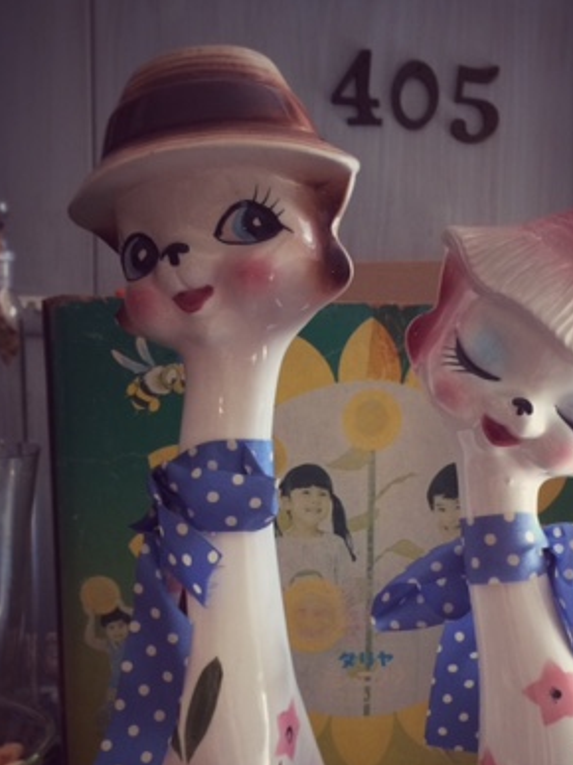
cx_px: 362
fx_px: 1060
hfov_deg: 30.1
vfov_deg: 39.1
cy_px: 530
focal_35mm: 48
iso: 160
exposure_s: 1/30
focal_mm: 4.15
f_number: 2.2
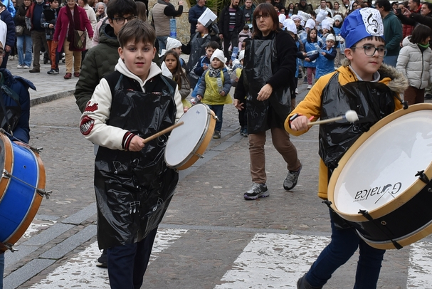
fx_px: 1069
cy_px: 100
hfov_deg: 22.8
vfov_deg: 15.4
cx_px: 162
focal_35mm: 89
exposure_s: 1/250
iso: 280
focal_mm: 30
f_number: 8
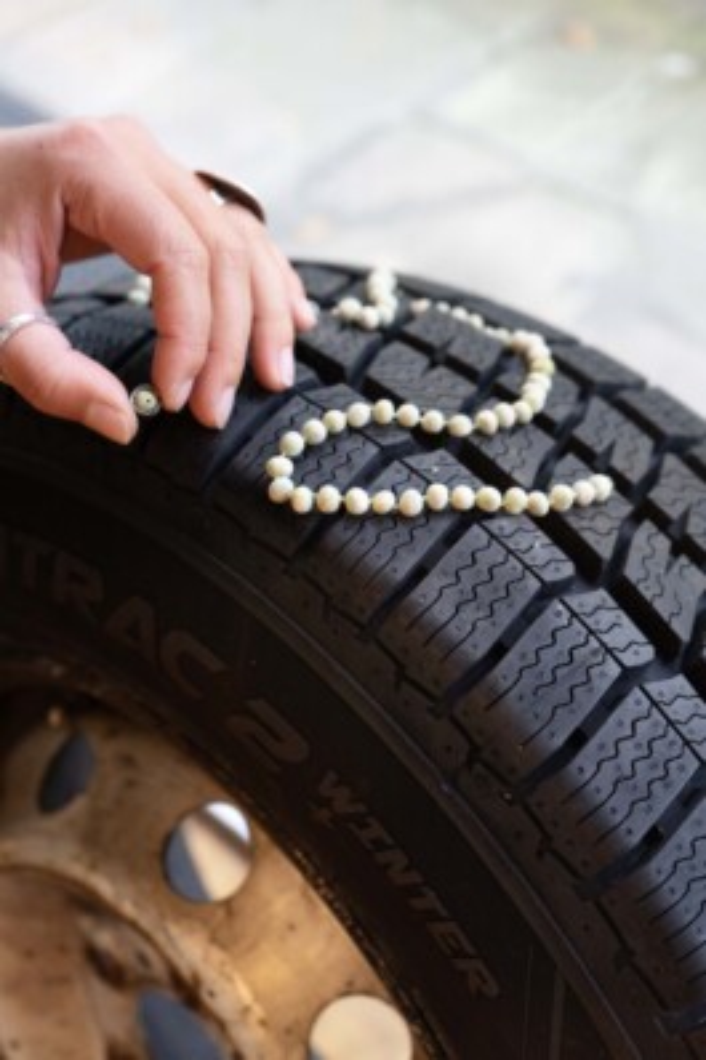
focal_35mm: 39
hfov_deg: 34.2
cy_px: 530
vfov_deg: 49.6
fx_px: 1148
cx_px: 353
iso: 1600
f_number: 4
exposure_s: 1/60
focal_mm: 39
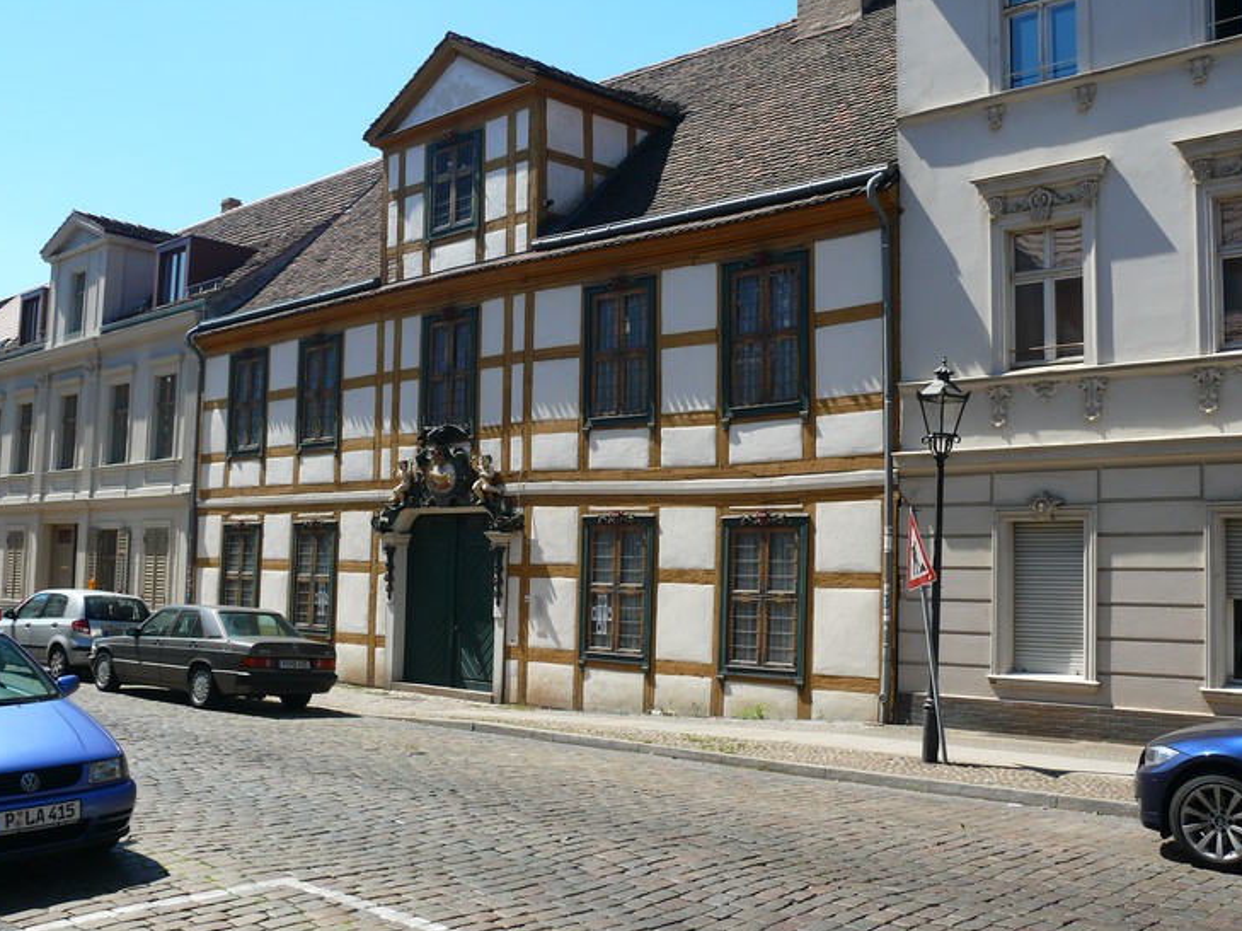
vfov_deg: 39.6
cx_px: 618
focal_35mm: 36
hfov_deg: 51.4
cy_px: 472
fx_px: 1291
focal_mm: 7.4
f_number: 4.5
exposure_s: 1/200
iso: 100
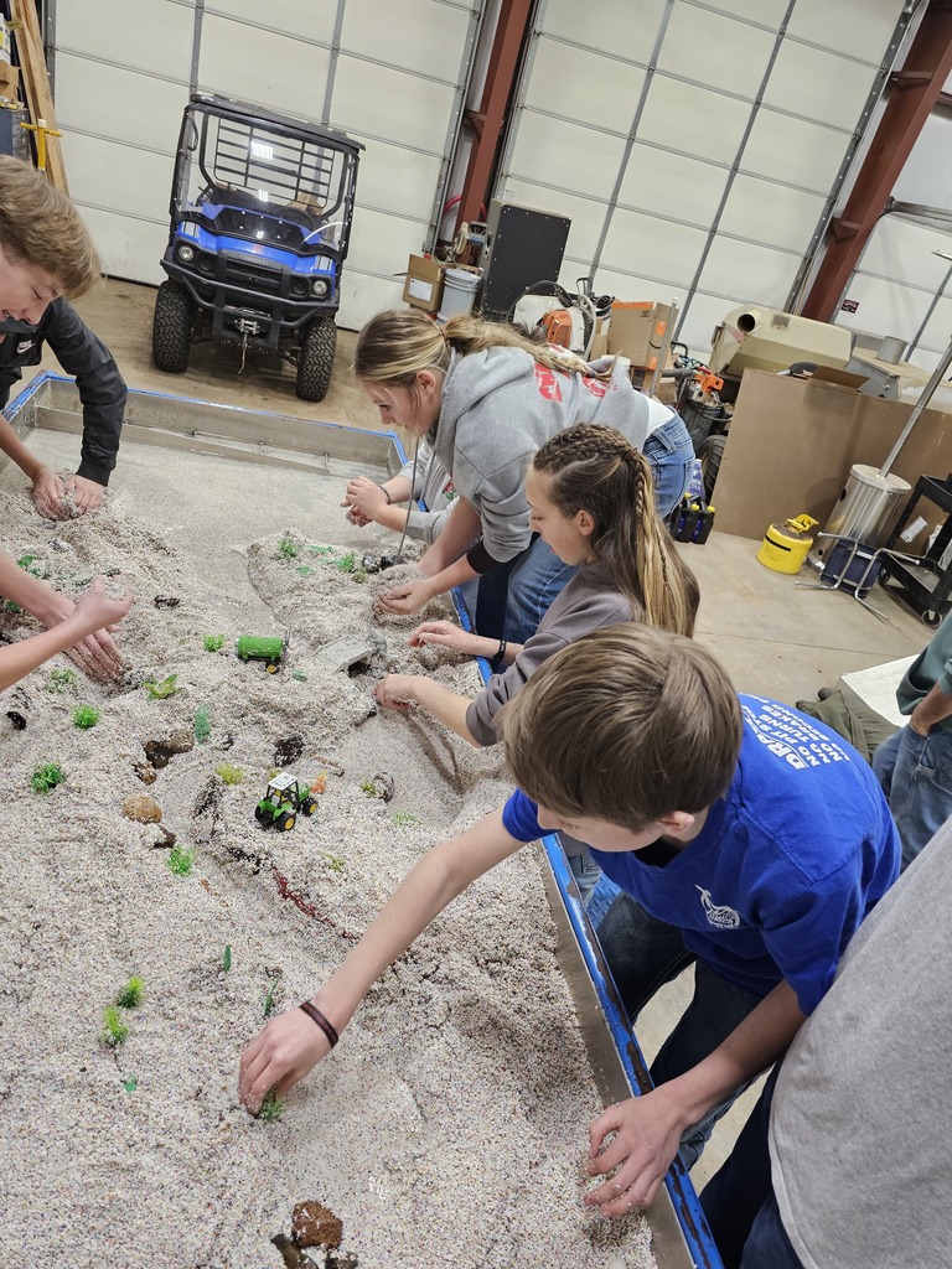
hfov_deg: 58.9
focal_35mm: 23
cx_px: 476
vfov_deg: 73.9
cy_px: 634
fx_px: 843
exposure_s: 1/120
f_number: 1.7
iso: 200
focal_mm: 6.3
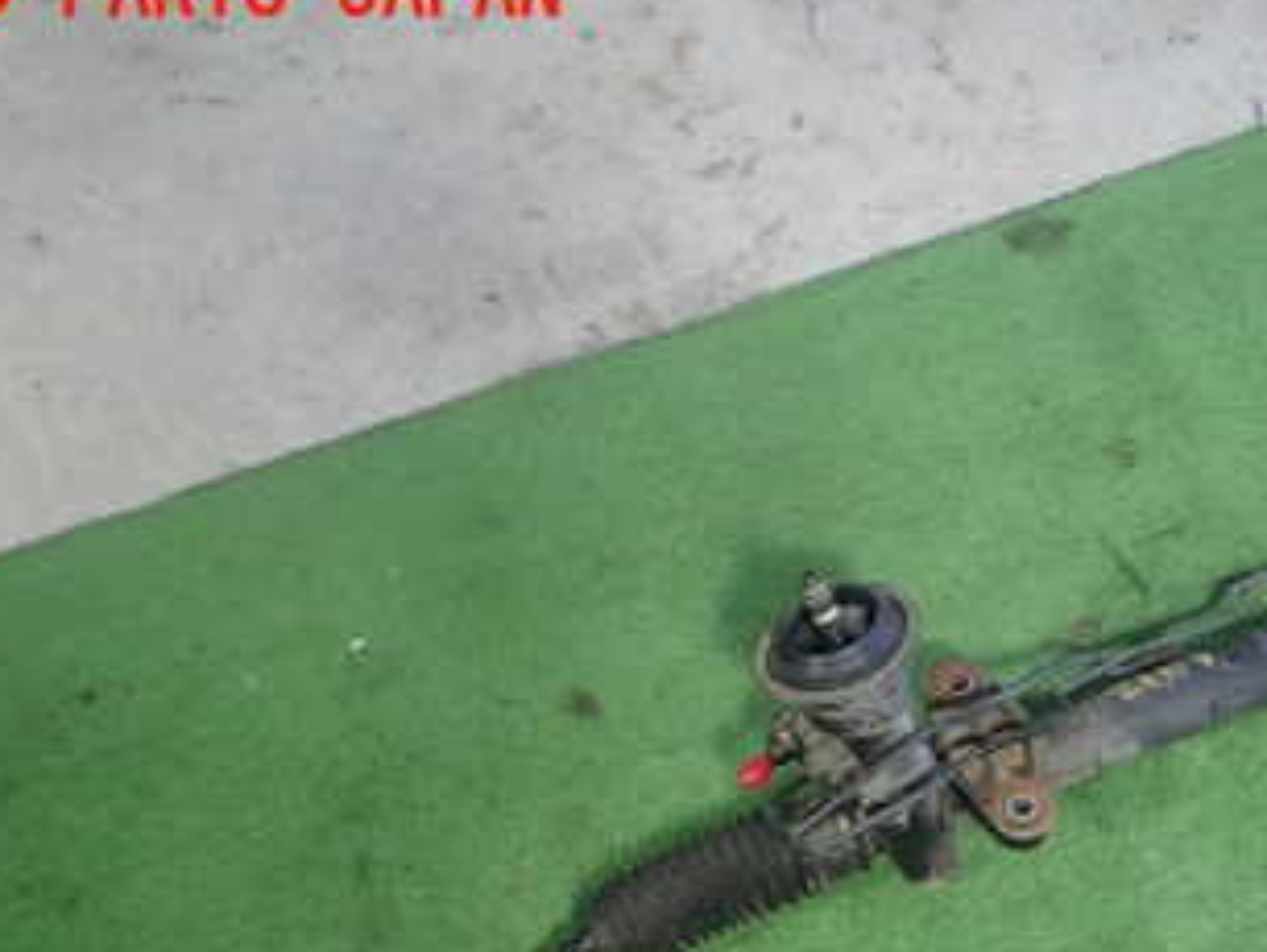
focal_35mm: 49
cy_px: 869
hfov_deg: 37.2
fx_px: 1795
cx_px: 1052
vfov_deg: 28.5
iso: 200
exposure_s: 1/50
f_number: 2
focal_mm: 4.5
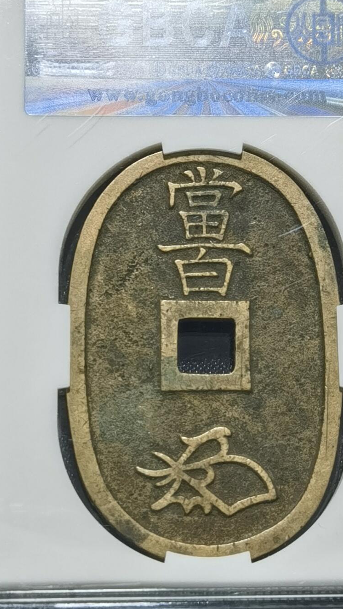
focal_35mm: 101
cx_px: 202
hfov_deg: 12.0
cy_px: 267
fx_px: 1633
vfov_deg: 21.1
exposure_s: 1/100
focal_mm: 6.67
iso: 64
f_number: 1.9
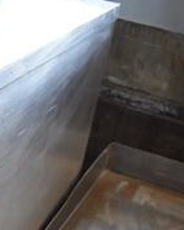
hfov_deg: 15.4
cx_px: -139
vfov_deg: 21.5
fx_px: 593
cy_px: 204
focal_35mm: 87
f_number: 3.5
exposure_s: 1/125
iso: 1800
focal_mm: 18
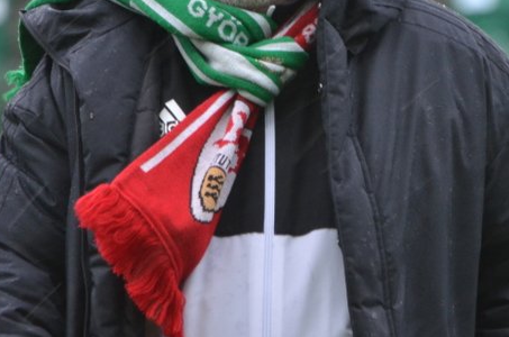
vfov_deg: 1.2
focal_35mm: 1113
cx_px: 321
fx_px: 15703
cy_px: 85
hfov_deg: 1.9
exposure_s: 1/125
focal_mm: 280
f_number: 7.1
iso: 500
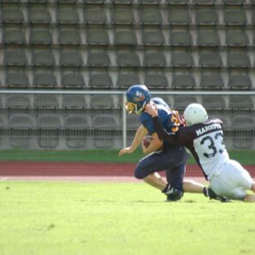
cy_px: 128
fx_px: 4842
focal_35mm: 581
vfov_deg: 3.0
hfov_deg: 3.0
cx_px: 147
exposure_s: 1/500
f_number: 5.6
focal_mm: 300
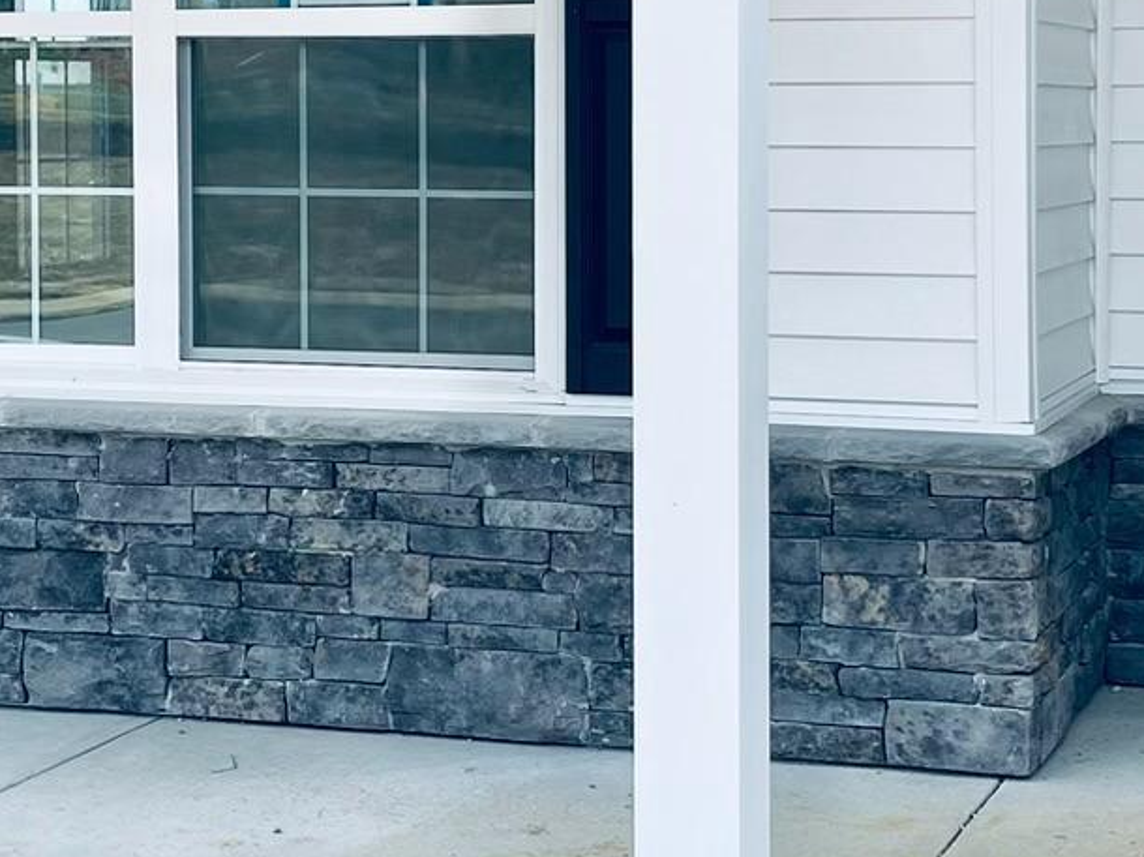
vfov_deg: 17.5
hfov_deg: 23.3
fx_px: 2775
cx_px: 538
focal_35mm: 84
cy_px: 214
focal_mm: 5.1
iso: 32
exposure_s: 1/1912
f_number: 1.6
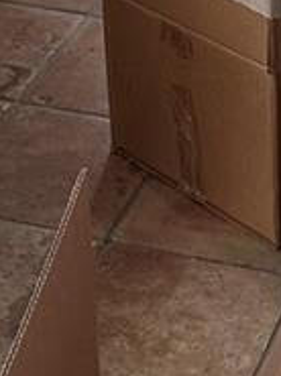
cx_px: 163
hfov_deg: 9.5
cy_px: -640
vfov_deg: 10.3
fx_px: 1694
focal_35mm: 156
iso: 80
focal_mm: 6.86
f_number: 1.78
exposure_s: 1/121
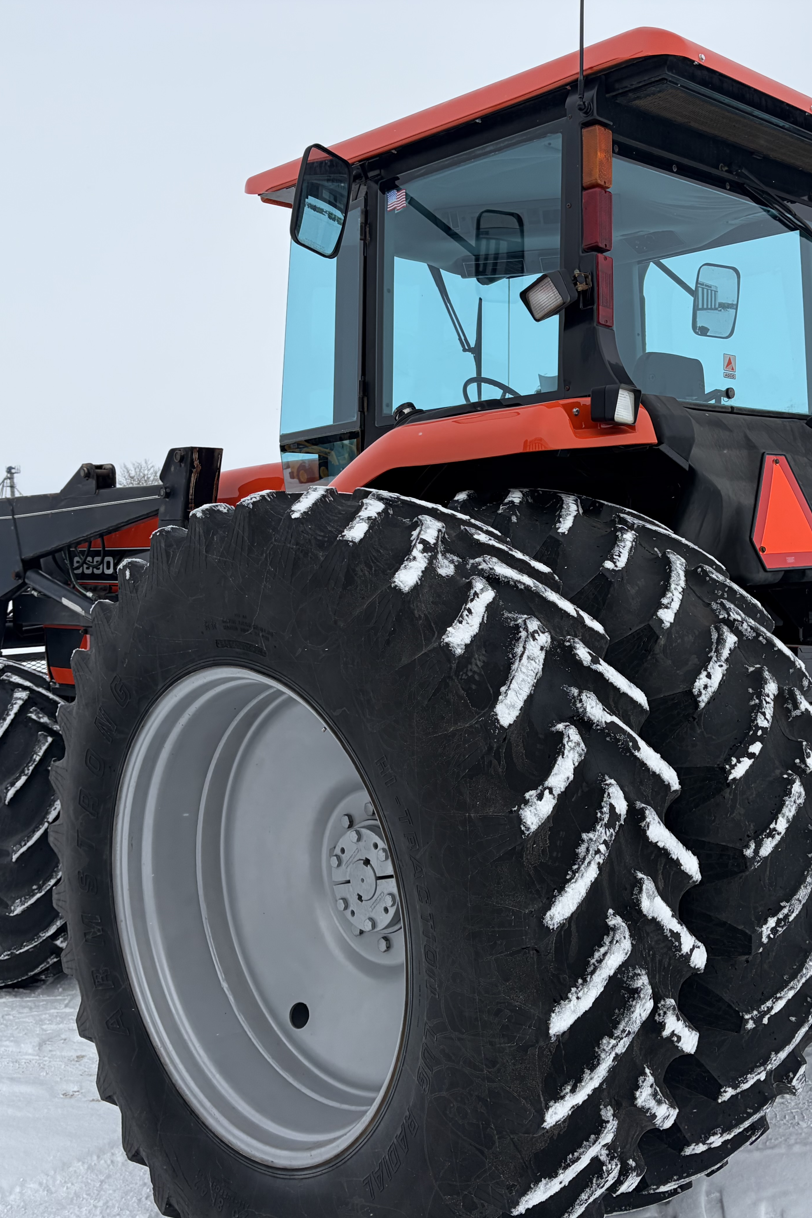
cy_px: 620
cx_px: 513
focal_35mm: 37
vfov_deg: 51.9
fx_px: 1252
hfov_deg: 35.7
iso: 64
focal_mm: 5.96
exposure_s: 1/4065
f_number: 1.6
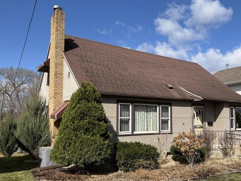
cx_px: 136
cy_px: 105
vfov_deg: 44.1
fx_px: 223
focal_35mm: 32
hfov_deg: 56.6
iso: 50
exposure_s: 1/3413
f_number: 1.6
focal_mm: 5.96
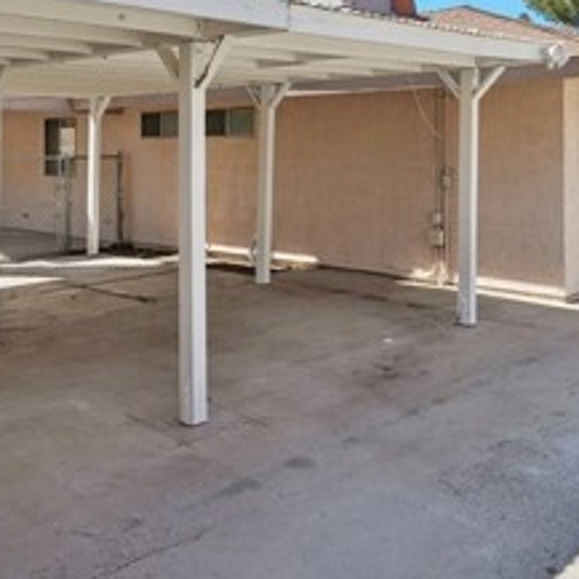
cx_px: 438
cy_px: 133
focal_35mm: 40
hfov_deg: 40.6
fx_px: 757
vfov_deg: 40.5
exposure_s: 1/500
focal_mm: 16
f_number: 9.5
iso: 400
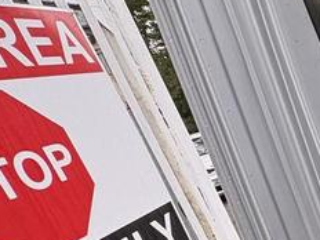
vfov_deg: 26.4
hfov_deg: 23.2
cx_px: 546
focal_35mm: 54
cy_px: 204
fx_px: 499
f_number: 2.2
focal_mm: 2.22
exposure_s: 1/99
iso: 50
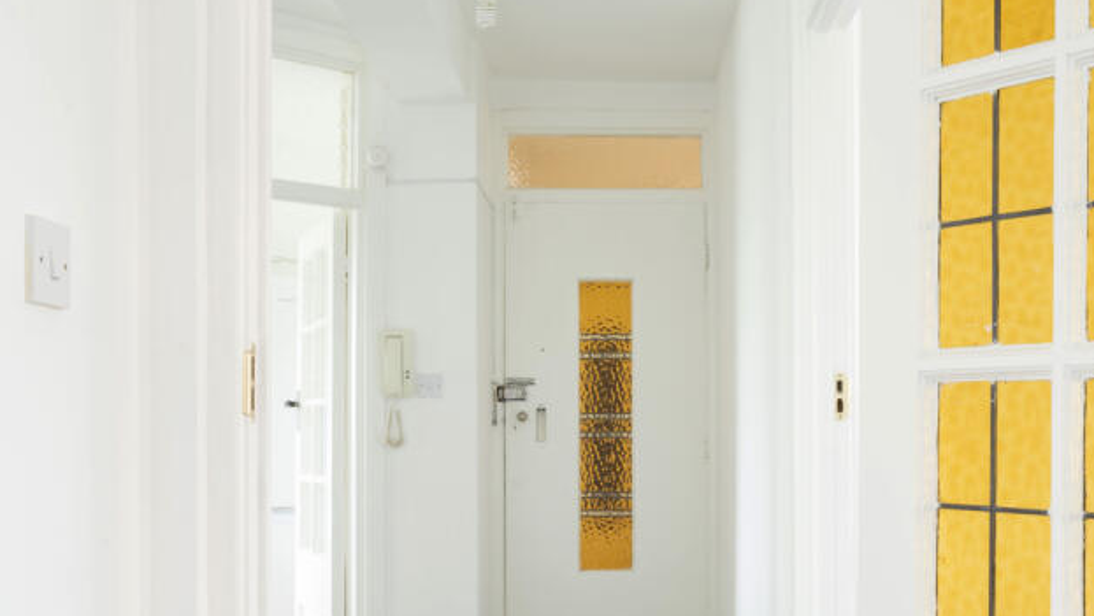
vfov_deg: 27.0
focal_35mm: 44
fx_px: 1273
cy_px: 434
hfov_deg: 46.4
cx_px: 615
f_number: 16
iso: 200
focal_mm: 25.5
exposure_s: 2.5
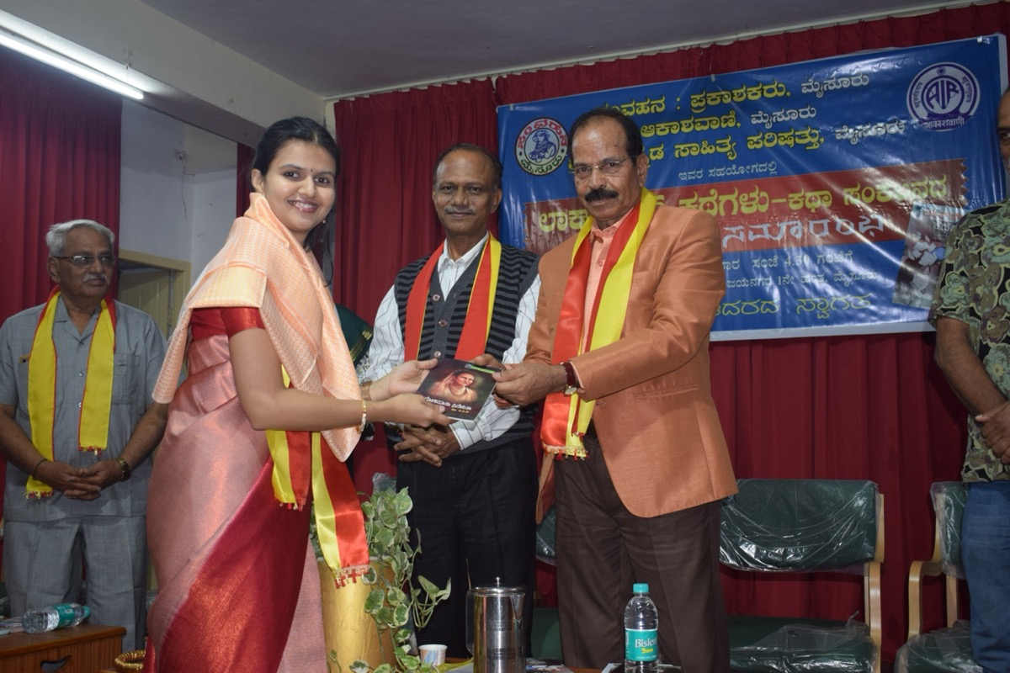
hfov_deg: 51.3
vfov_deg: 35.5
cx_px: 505
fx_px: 1052
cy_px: 336
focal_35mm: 38
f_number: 5
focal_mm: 25
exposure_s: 1/80
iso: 800
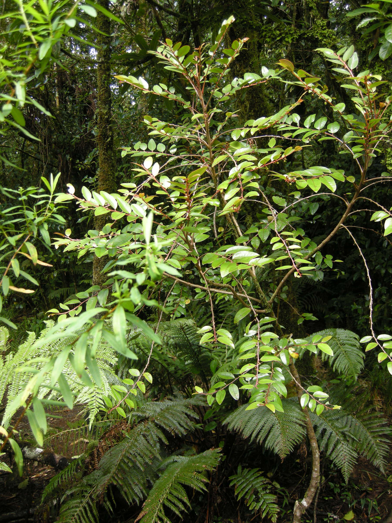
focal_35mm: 35
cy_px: 262
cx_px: 196
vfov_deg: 52.6
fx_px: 528
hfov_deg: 40.7
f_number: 2.7
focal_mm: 7.5
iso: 119
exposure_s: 1/54
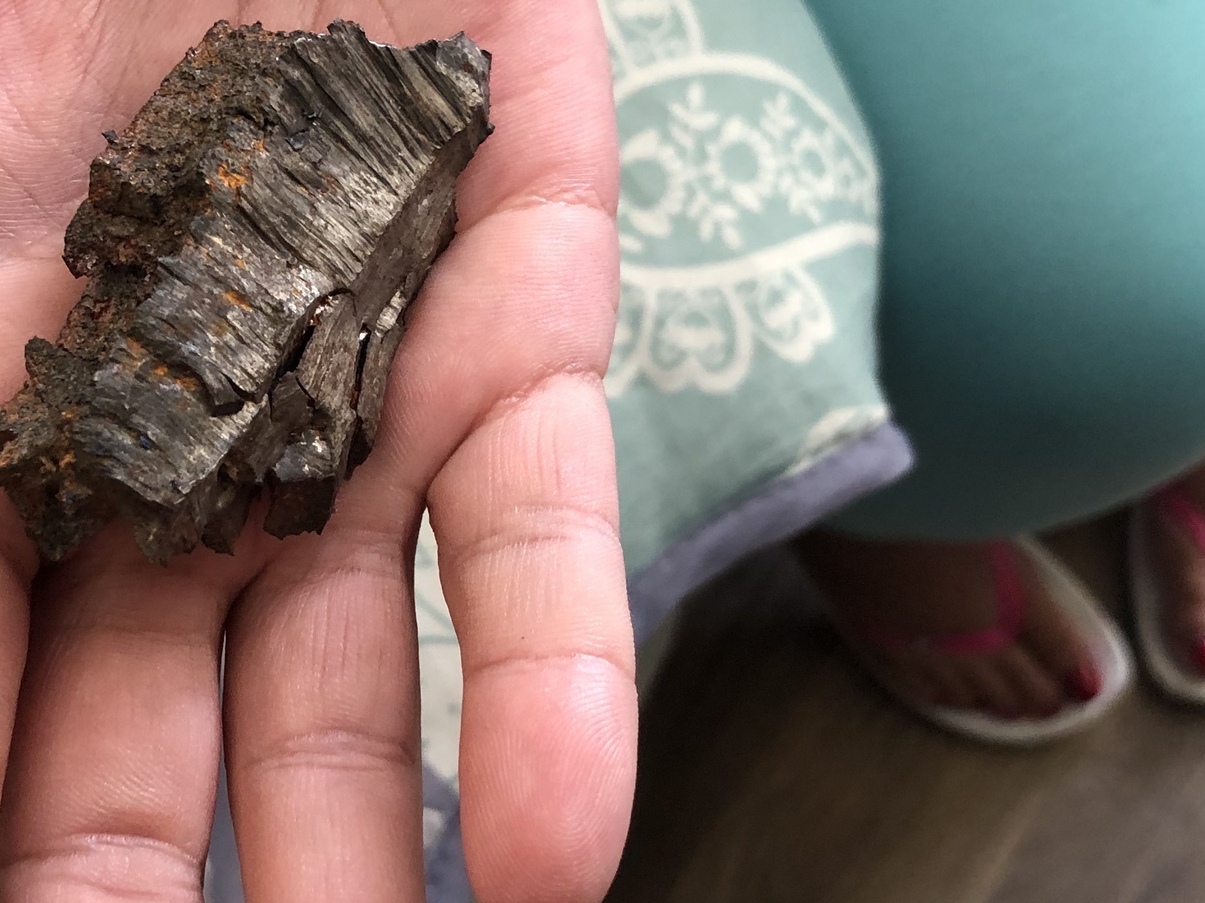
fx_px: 2088
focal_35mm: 60
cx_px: 400
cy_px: 451
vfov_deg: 24.4
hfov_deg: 31.9
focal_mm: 3.99
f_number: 1.8
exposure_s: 1/17
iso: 40
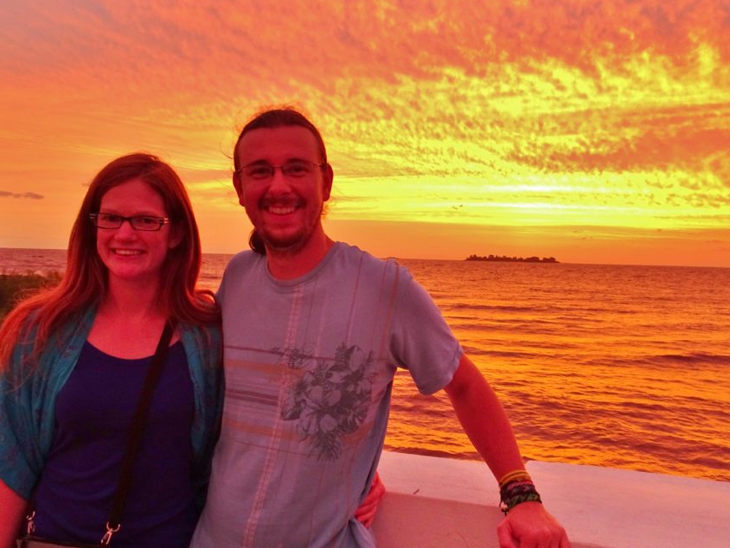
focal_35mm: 30
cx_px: 359
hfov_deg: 60.0
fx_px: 633
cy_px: 281
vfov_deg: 46.8
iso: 160
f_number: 3.5
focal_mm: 4.25
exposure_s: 1/30
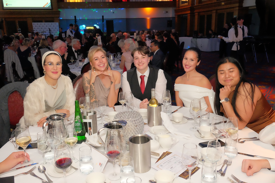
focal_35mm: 29
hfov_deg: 63.7
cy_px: 92
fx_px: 222
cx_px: 138
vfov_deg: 45.0
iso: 6400
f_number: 4.5
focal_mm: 19.6
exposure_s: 1/125
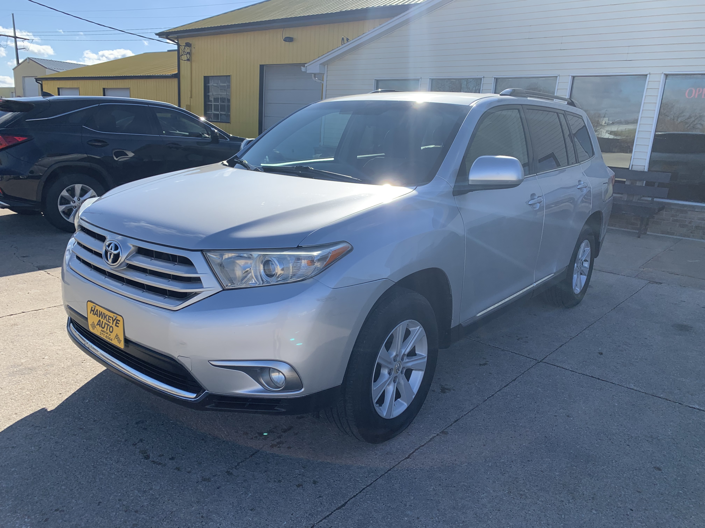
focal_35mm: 26
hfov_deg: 67.3
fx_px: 530
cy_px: 264
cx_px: 352
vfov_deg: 53.1
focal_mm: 4.25
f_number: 1.8
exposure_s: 1/1634
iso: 25
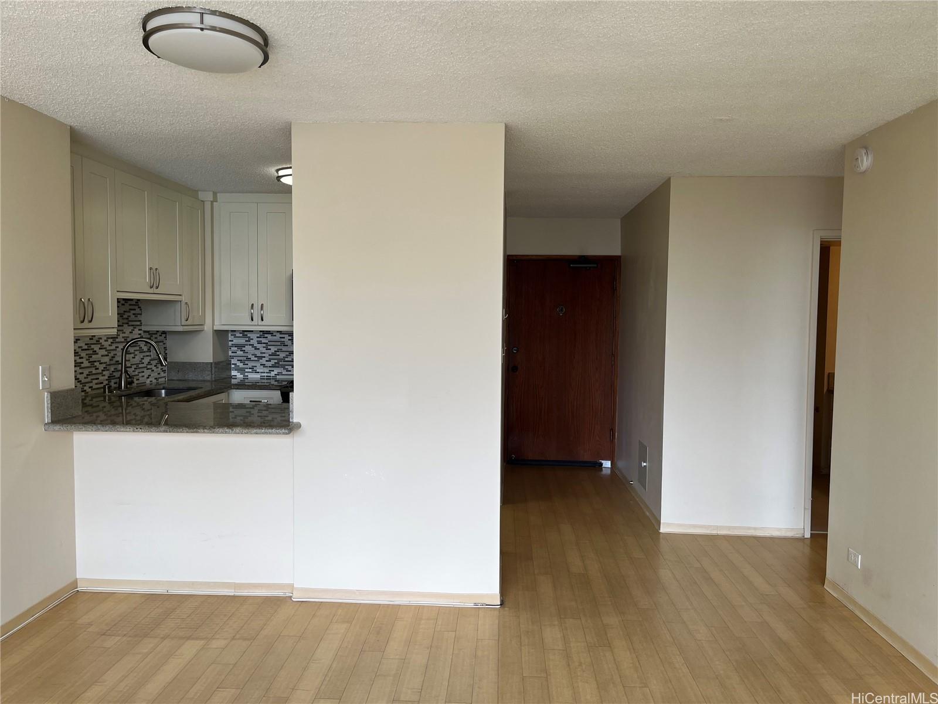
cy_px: 352
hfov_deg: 67.3
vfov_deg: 53.1
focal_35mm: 26
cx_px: 469
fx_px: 705
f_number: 1.6
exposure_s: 1/138
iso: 32
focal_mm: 5.1
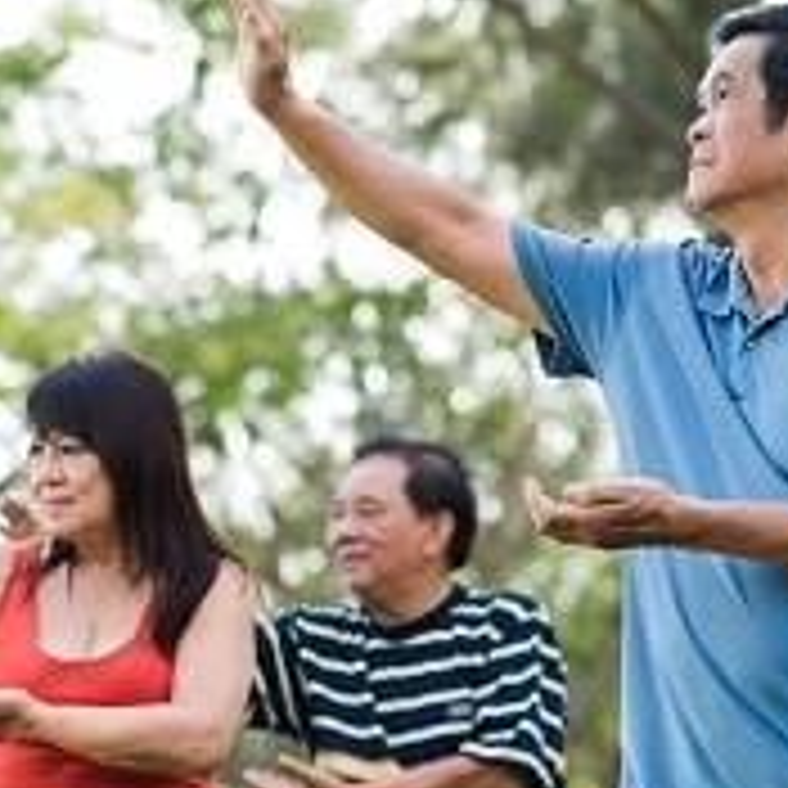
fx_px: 6387
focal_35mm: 248
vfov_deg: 7.0
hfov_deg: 7.0
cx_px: 45
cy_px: 675
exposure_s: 1/400
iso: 160
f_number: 3.2
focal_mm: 85
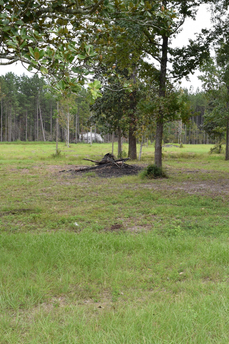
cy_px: 170
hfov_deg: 30.7
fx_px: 391
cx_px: 219
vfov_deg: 47.4
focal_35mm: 41
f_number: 8
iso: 220
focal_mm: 18
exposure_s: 1/250
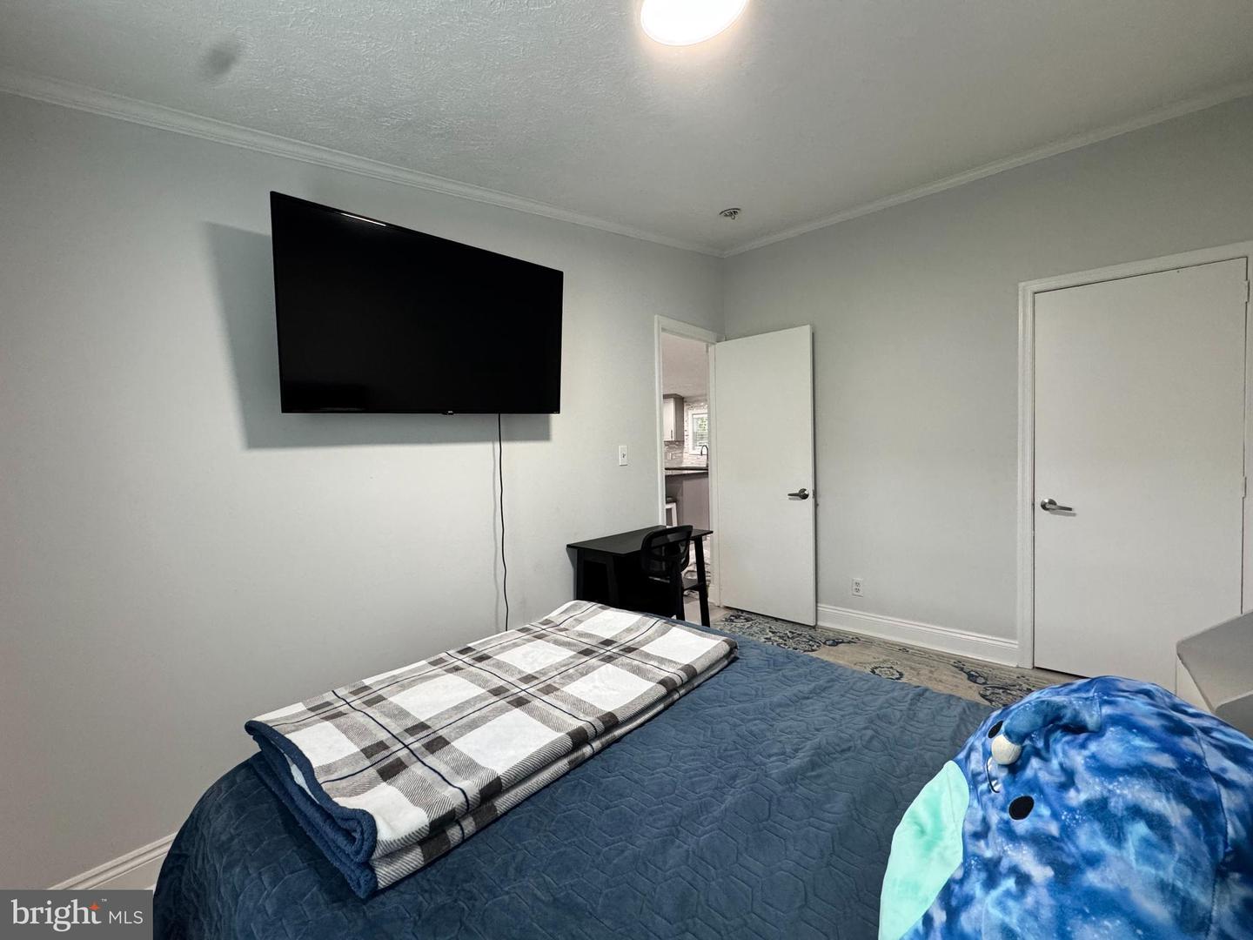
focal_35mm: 14
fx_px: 507
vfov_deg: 85.7
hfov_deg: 102.1
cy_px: 470
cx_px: 626
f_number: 2.2
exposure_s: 1/60
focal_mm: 2.22
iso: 320
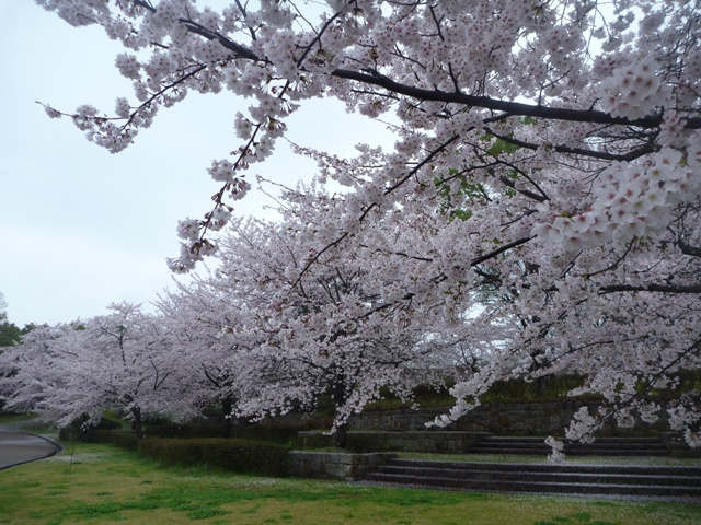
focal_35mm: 28
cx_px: 350
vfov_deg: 49.7
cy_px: 262
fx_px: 567
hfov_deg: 63.4
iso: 80
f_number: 3.3
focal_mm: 4.9
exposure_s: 1/125
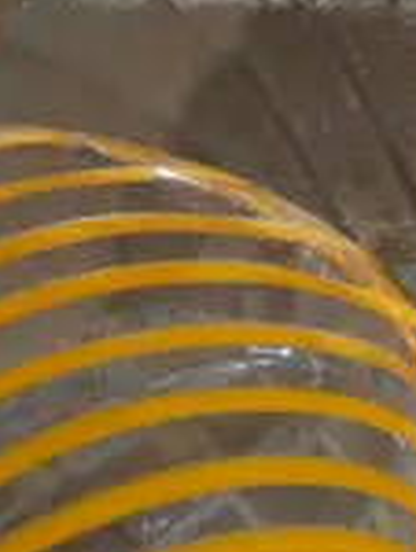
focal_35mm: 245
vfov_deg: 7.4
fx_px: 3915
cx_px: 584
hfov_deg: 6.0
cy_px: 1428
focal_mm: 18
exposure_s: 1/60
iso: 500
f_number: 4
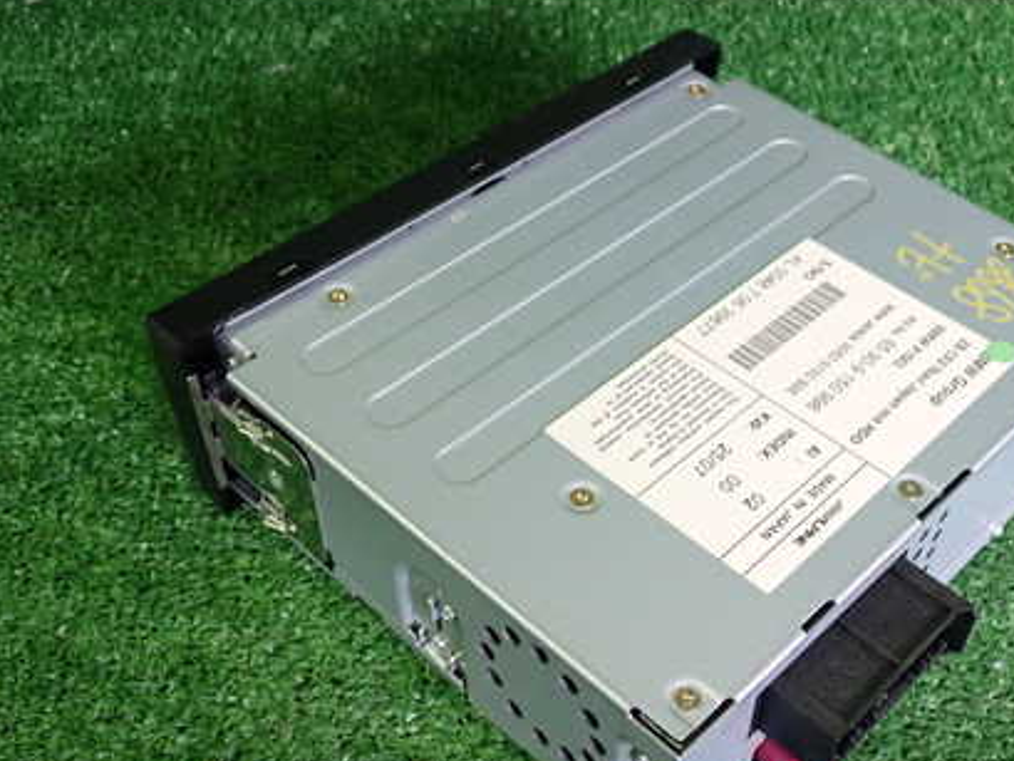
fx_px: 1289
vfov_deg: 32.8
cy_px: 464
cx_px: 640
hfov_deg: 42.6
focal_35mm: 44
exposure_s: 1/30
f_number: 2.3
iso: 320
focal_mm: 5.4
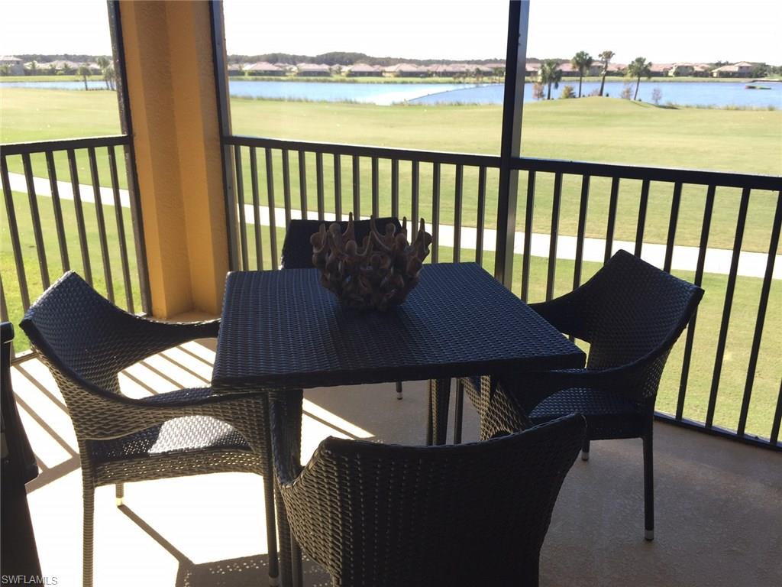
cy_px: 294
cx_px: 391
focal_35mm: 29
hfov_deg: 61.7
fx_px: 655
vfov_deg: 48.2
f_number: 2.2
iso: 32
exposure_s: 1/253
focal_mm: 4.15
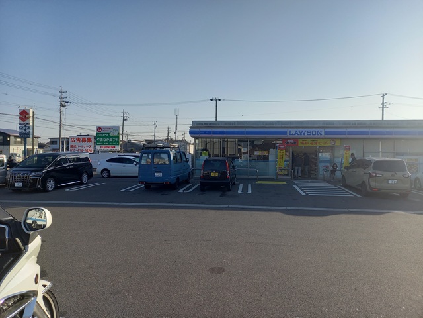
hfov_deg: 69.4
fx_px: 305
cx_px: 212
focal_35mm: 25
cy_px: 159
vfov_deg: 54.9
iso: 50
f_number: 1.8
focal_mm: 4.65
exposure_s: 1/741
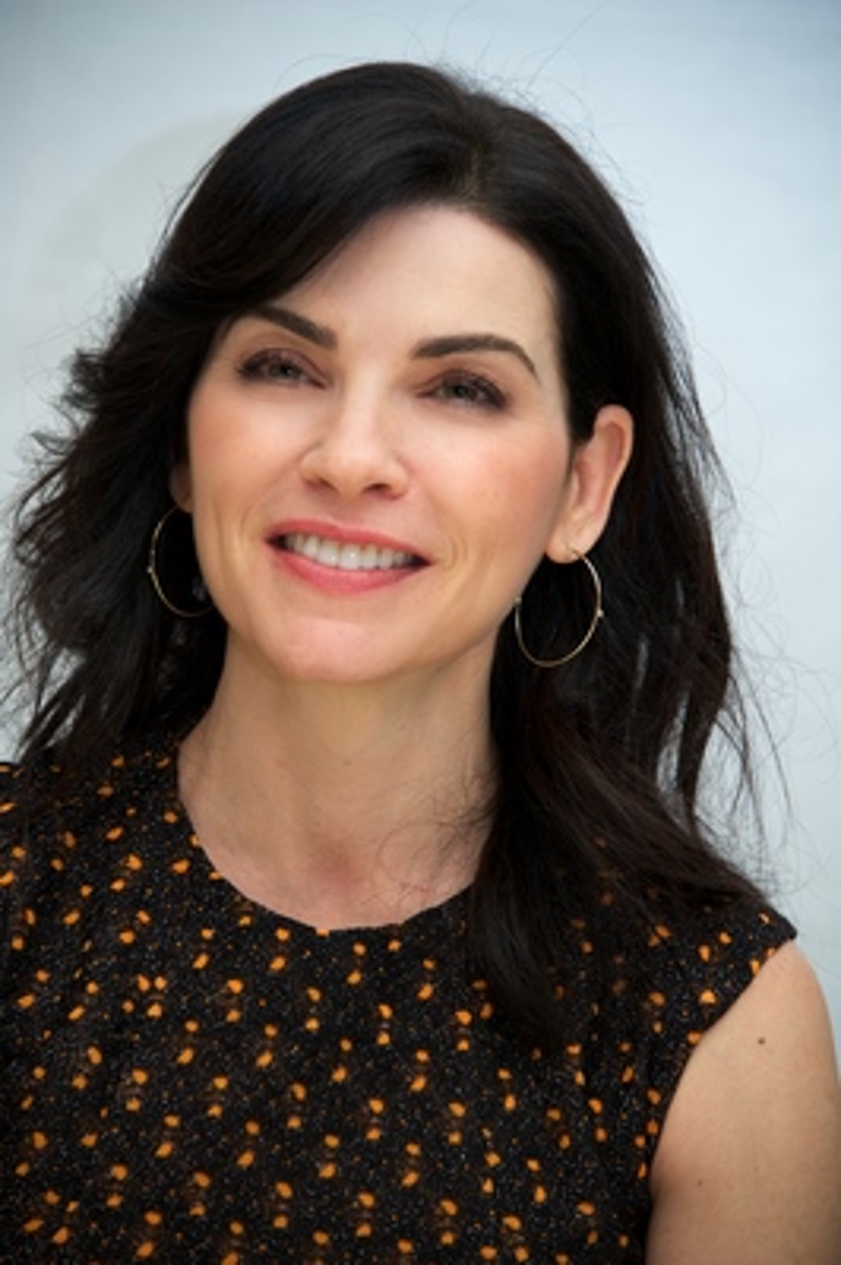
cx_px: 420
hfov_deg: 6.5
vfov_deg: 9.8
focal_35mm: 210
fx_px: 7371
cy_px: 632
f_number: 5.6
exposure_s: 1/60
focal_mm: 210
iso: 500
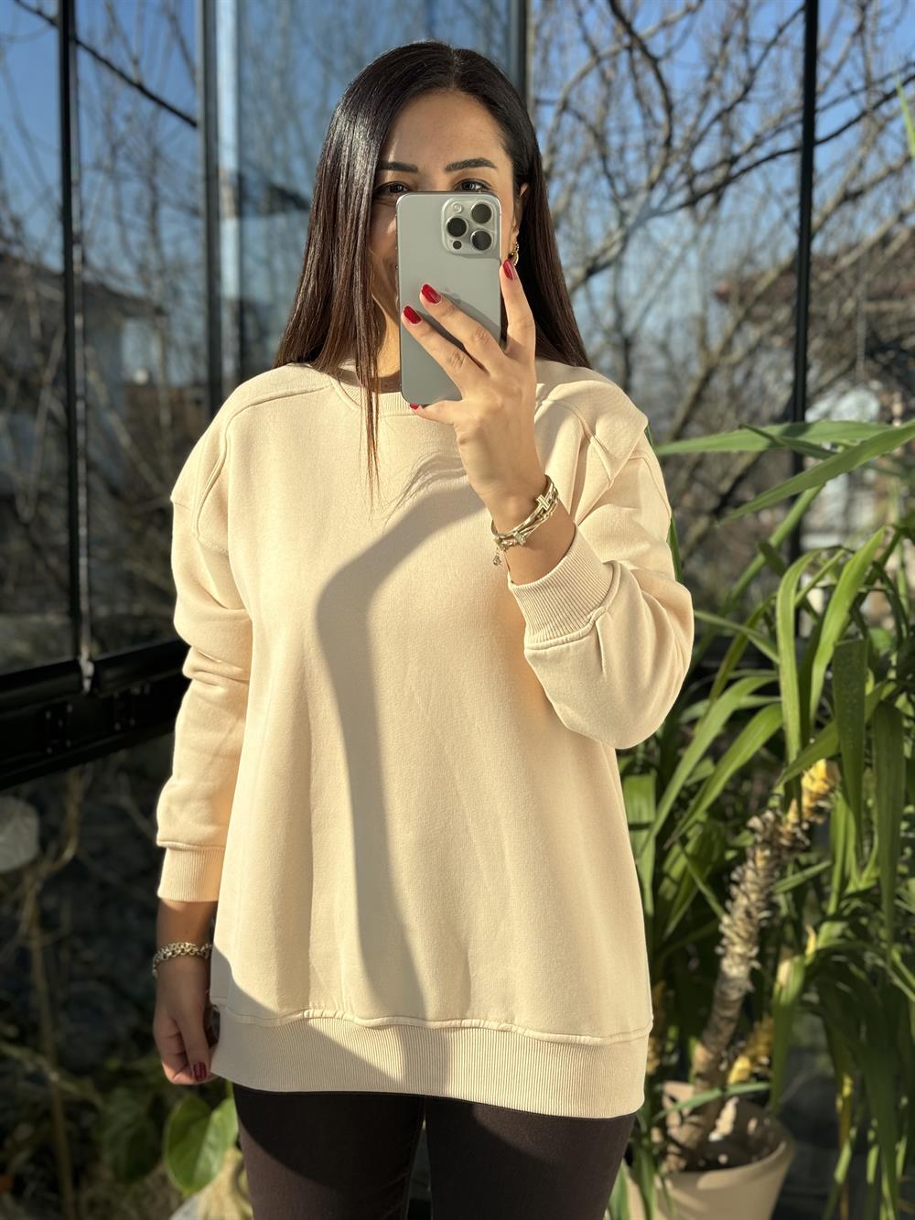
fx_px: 1691
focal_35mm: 48
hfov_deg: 30.3
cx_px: 458
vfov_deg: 39.7
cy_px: 610
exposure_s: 1/1366
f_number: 1.78
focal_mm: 6.76
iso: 64
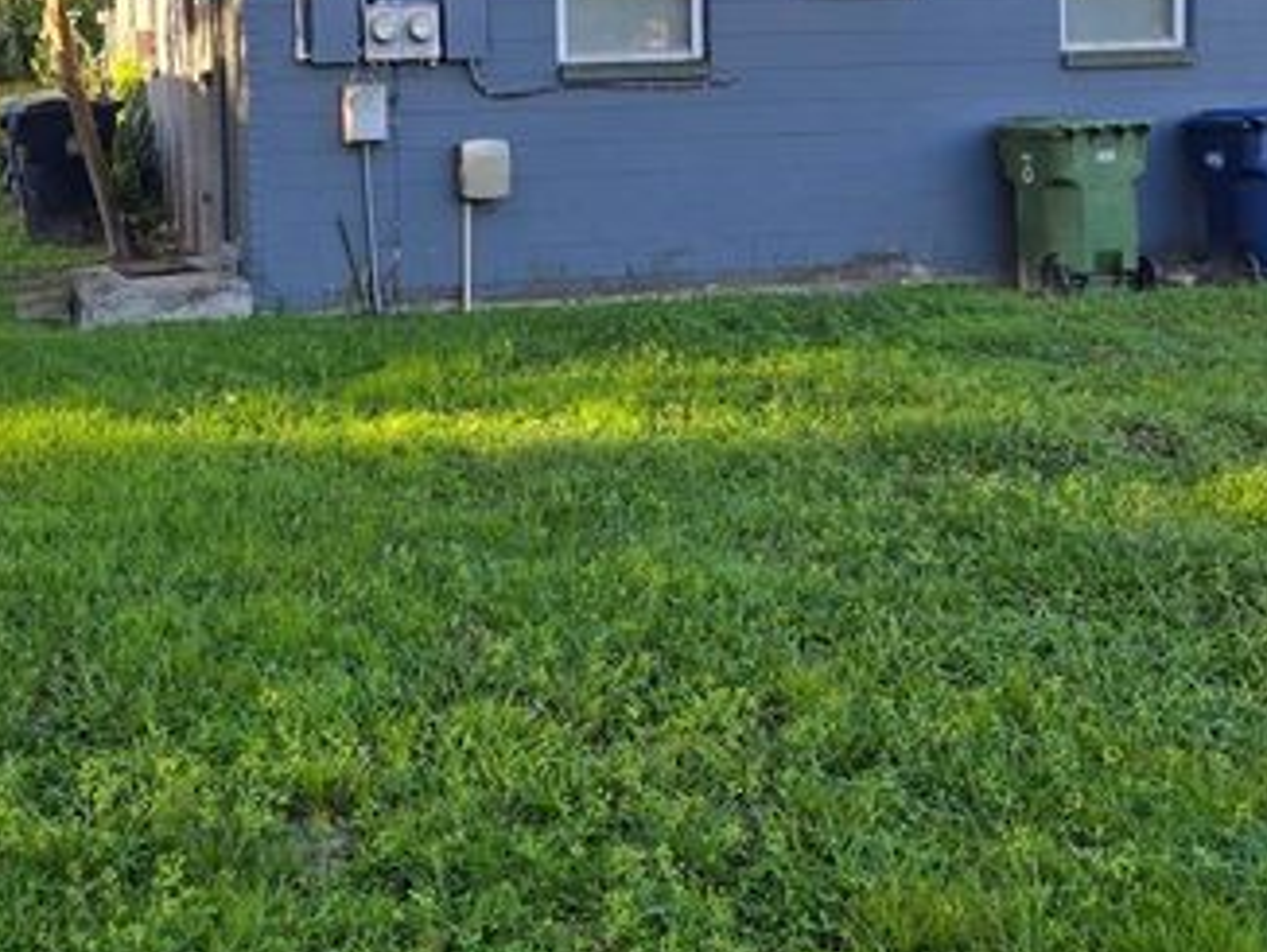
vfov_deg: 30.1
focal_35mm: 47
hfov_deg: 40.2
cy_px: 181
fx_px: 1722
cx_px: 505
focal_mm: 5.4
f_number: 1.8
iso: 25
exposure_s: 1/318
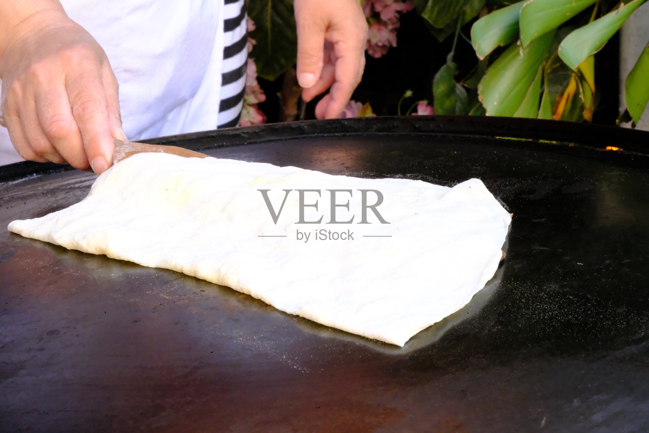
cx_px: 324
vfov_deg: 11.4
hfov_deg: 17.1
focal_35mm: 120
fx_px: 2163
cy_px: 216
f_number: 18
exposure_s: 1/120
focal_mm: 80
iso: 8000
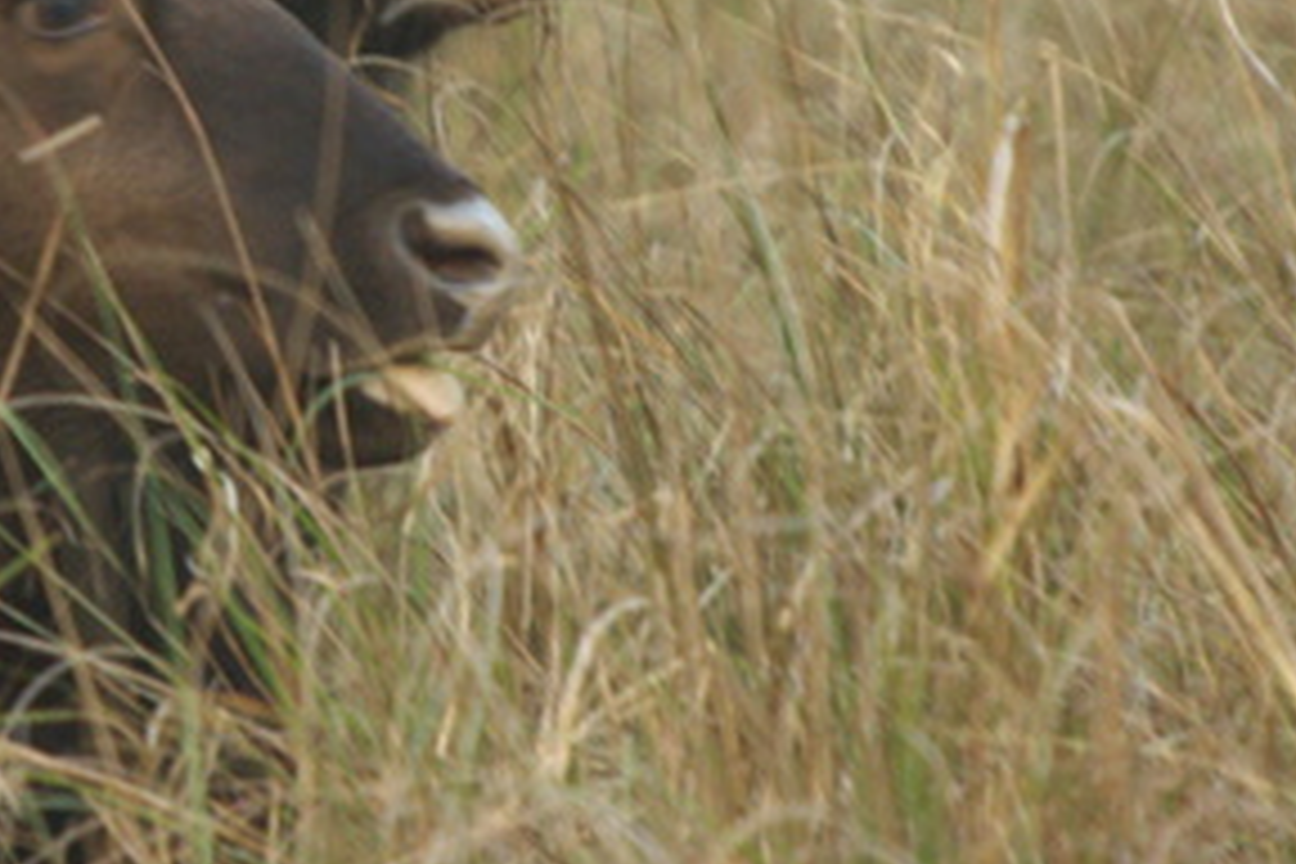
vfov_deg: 1.3
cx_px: 94
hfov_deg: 2.0
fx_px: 37149
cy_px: 38
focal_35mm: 1032
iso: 800
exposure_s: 1/60
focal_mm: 310
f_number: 6.7
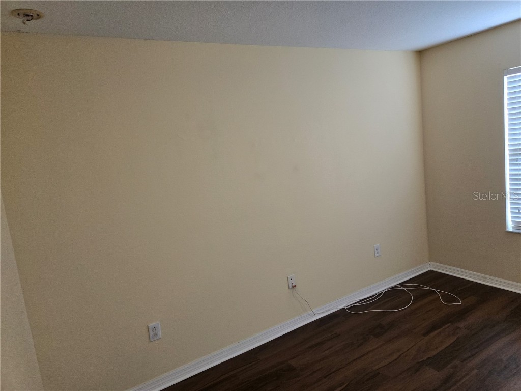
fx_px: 346
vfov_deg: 58.9
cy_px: 196
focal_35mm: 23
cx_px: 260
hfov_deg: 73.9
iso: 320
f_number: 1.8
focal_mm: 5.4
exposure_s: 1/120
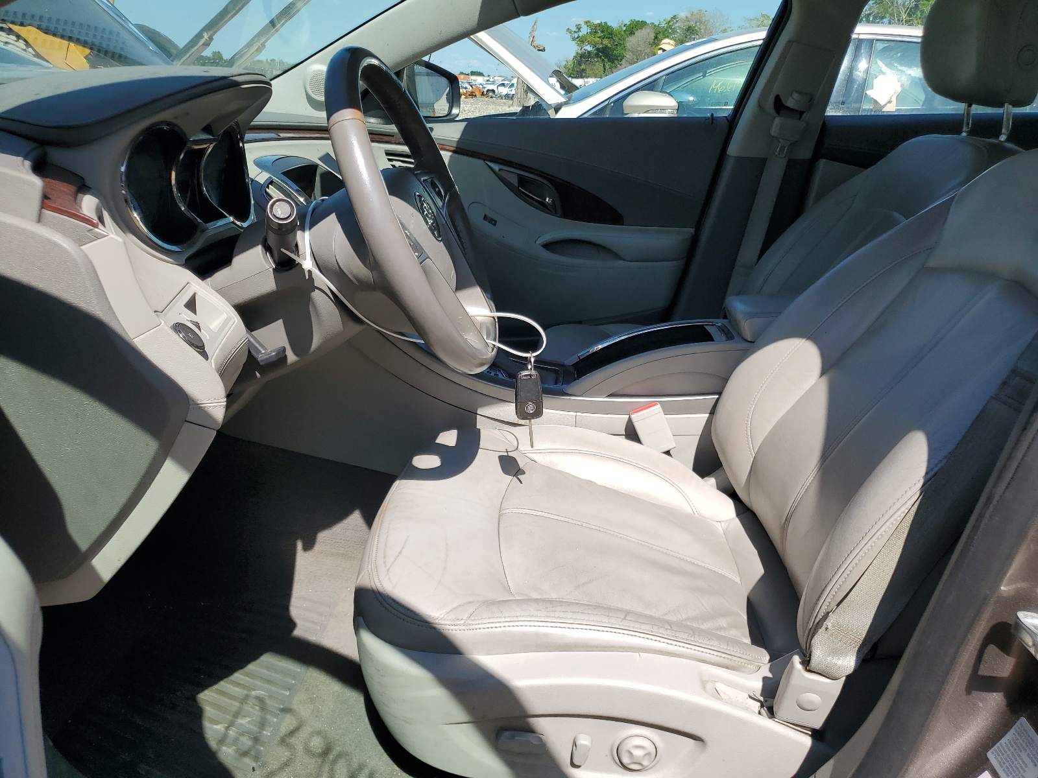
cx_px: 519
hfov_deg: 67.3
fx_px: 780
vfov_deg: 53.1
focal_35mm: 26
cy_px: 389
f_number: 1.5
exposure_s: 1/2500
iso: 50
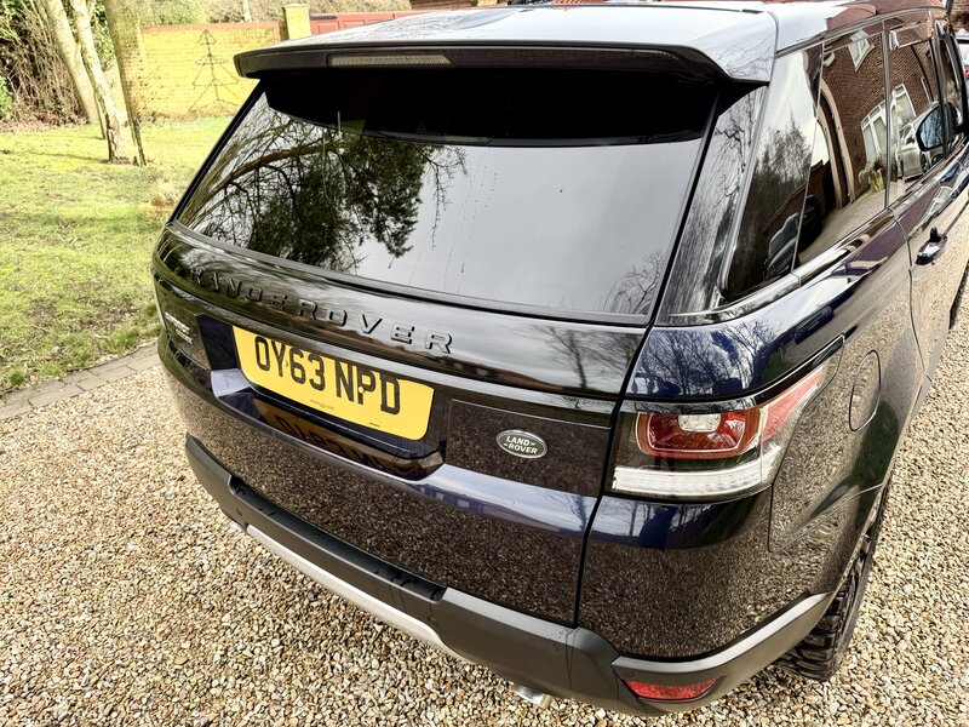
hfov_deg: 71.6
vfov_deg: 56.8
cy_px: 364
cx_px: 484
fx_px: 672
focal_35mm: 24
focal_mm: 6.76
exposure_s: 1/374
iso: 80
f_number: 1.78
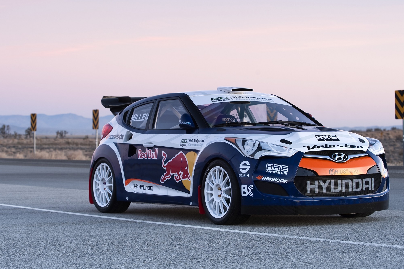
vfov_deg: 12.7
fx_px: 1211
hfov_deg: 18.9
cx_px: 185
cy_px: 115
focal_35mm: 108
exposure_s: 1/4
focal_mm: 86
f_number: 5
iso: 200
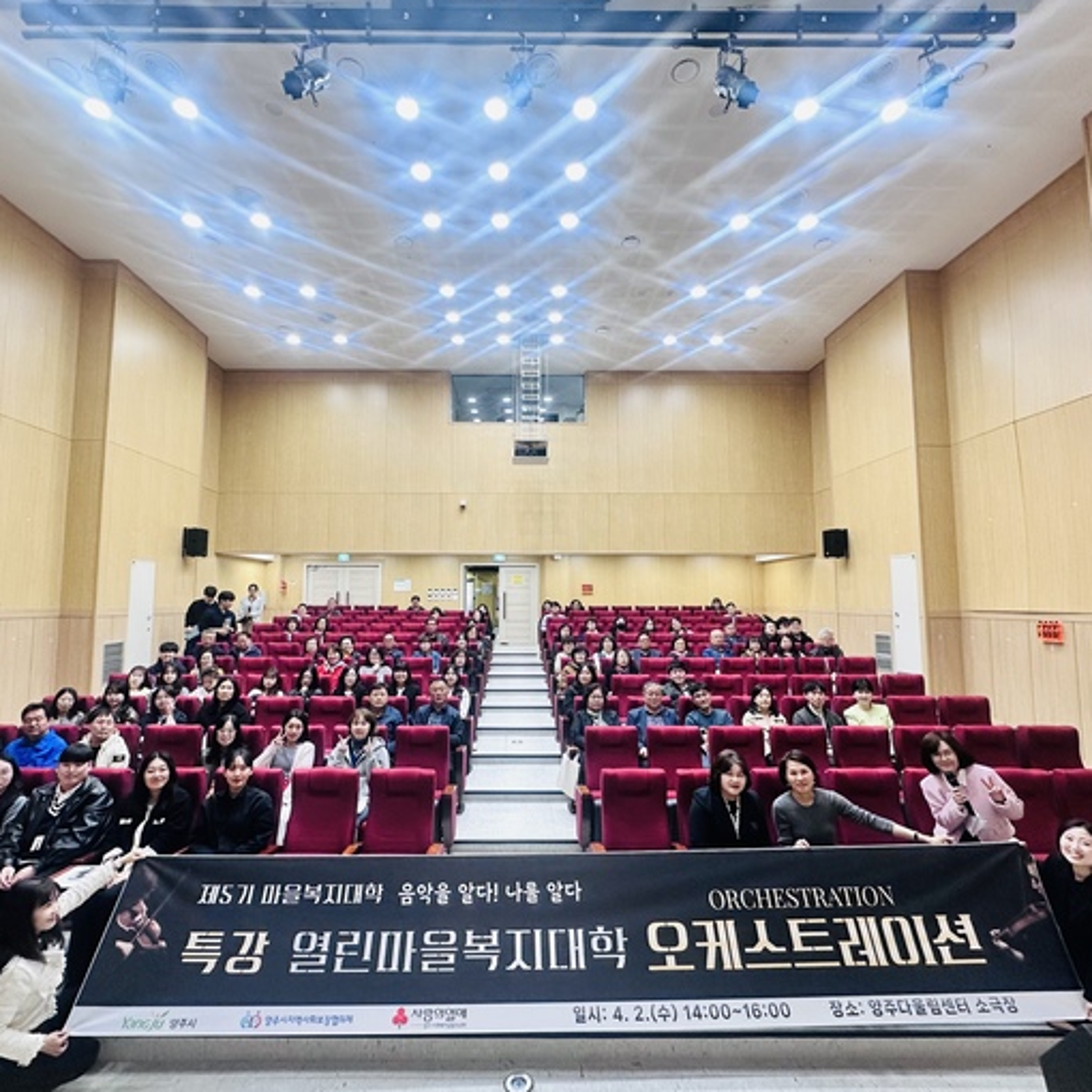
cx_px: 518
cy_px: 547
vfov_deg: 84.0
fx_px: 607
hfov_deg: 83.9
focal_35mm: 17
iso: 200
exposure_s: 1/120
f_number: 2.2
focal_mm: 2.22
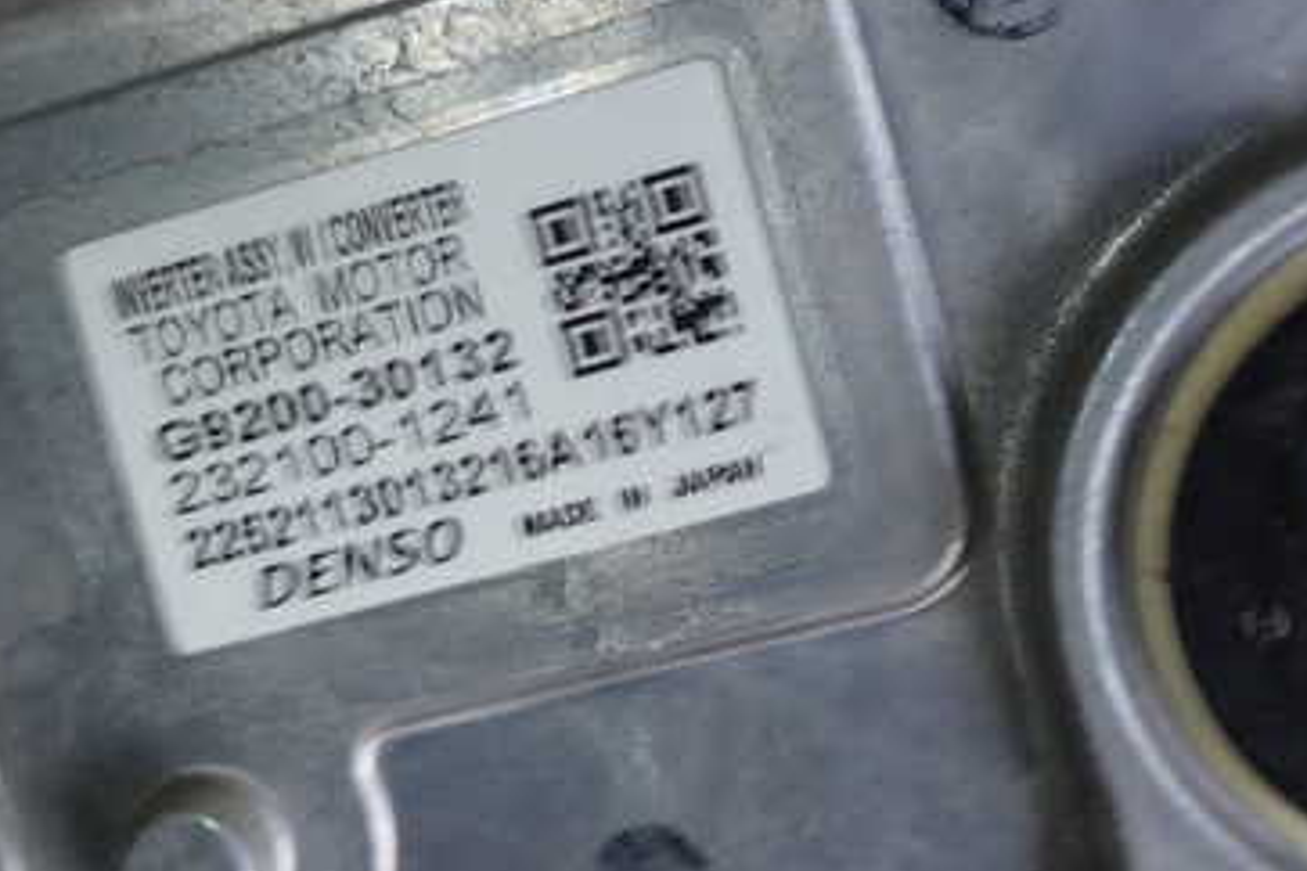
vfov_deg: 24.6
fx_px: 1997
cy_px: 414
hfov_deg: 36.0
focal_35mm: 55
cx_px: 464
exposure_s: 1/30
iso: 100
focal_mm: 5.79
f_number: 7.1
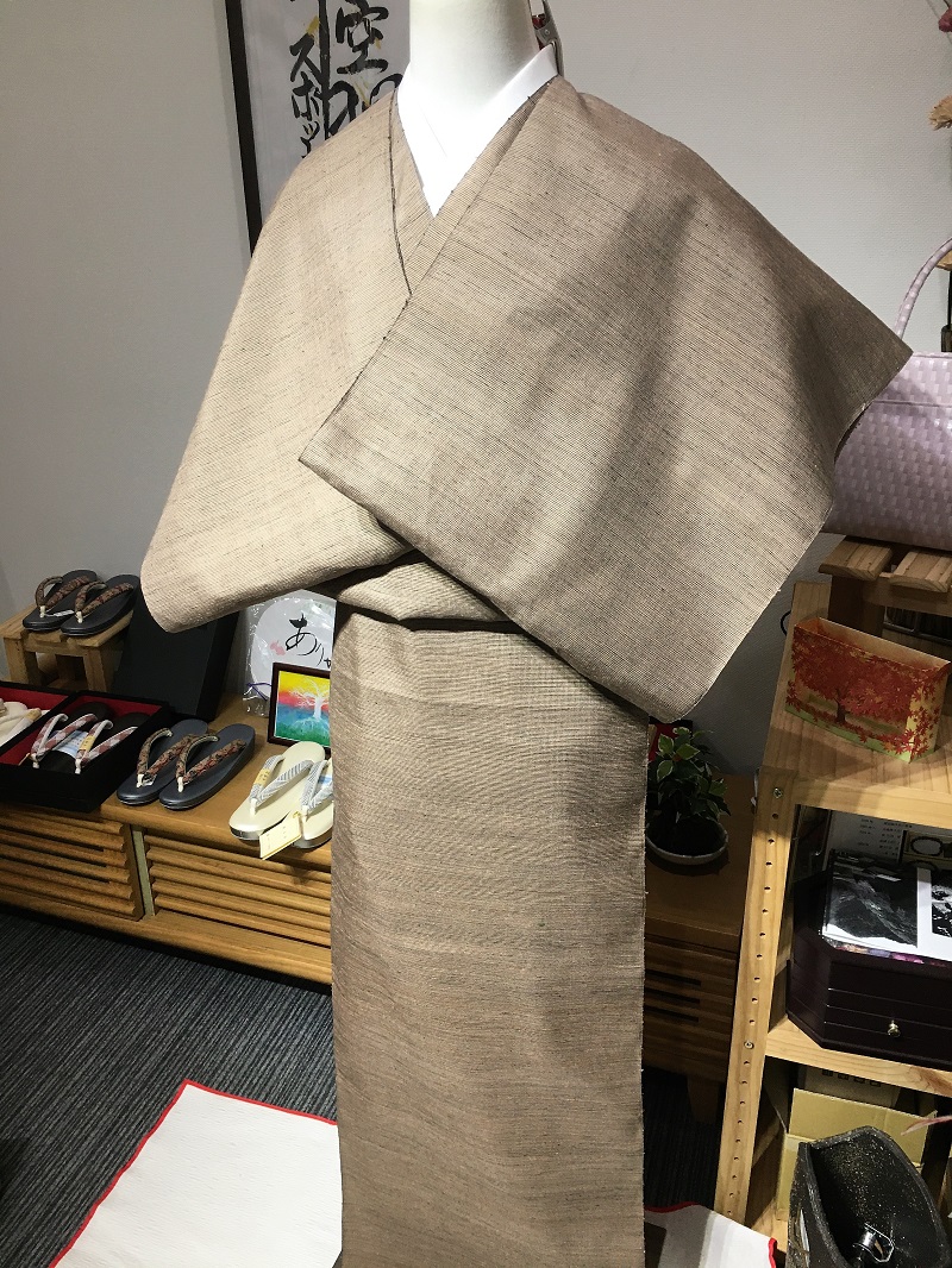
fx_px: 1063
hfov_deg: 48.2
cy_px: 634
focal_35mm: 29
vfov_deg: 61.6
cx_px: 476
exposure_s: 1/30
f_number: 2.2
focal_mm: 4.15
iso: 40
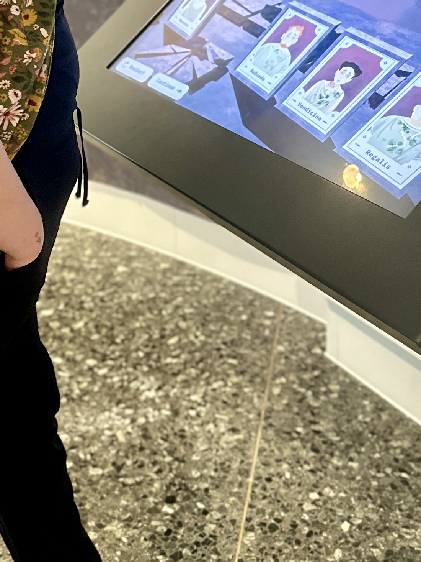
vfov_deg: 28.2
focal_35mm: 66
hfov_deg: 22.1
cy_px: 54
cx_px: 127
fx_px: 1070
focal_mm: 6.86
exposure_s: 1/50
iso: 400
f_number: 1.78
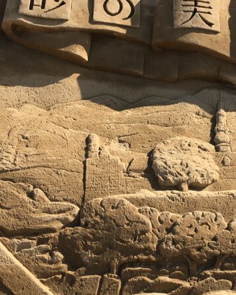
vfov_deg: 29.6
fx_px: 559
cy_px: 138
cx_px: 173
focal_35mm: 64
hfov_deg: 23.6
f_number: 2.2
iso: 25
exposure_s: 1/938
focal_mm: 4.15
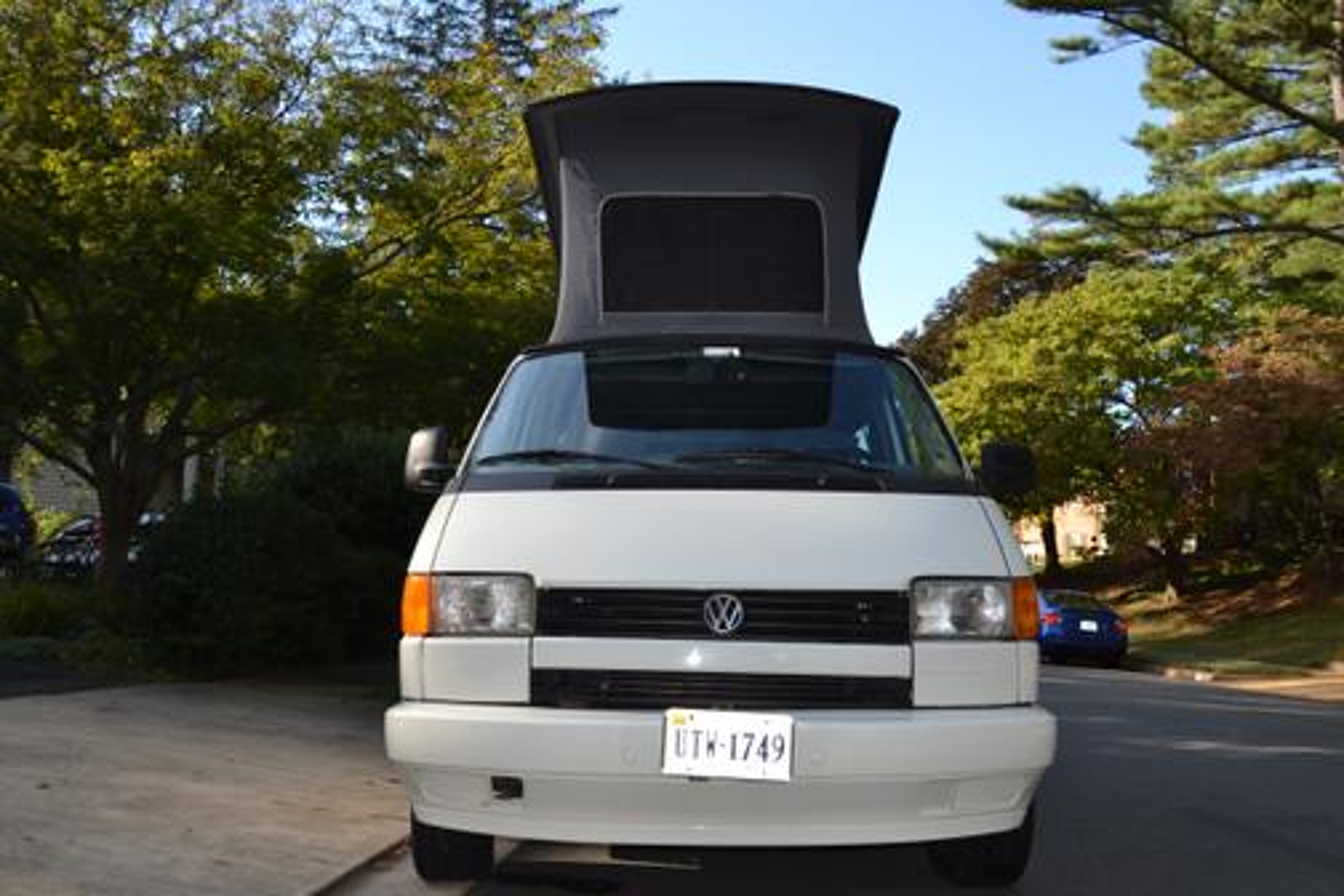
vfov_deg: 40.0
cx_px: 672
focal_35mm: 33
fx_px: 1232
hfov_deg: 57.2
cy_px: 448
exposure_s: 1/200
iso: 100
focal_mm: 22
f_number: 5
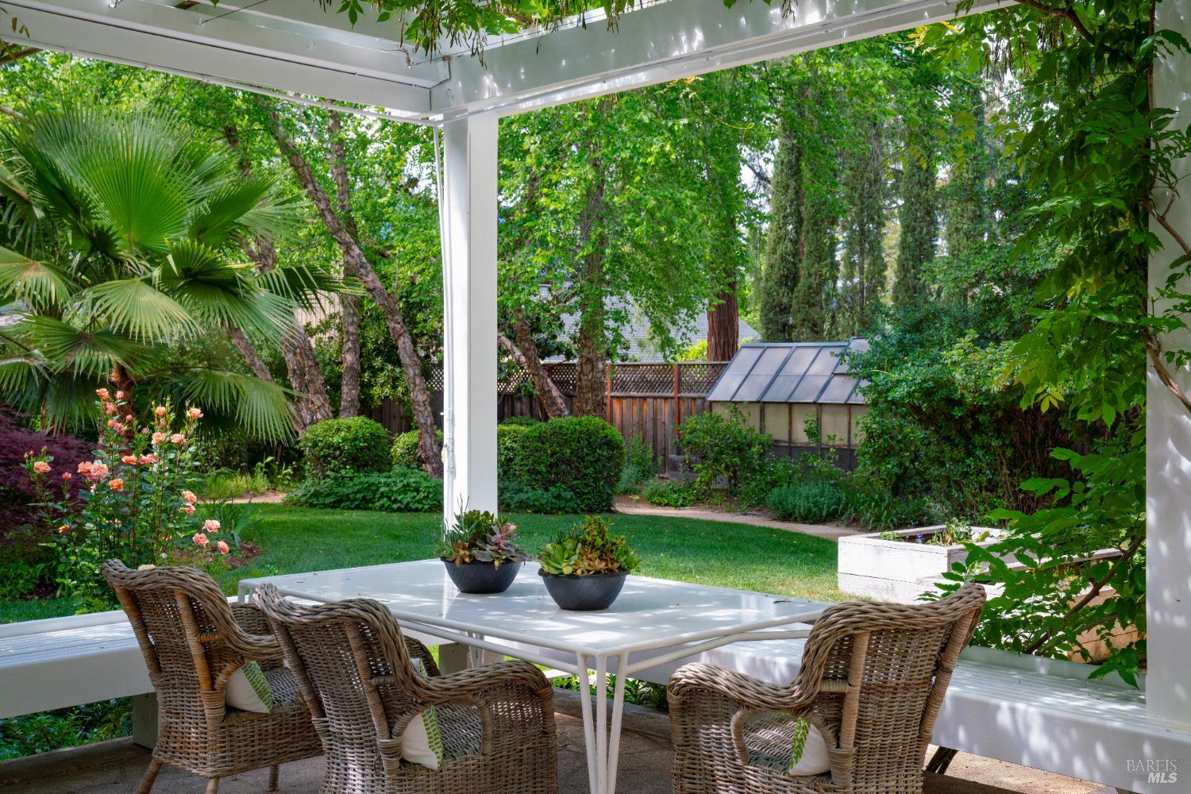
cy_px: 397
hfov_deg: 46.4
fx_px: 1389
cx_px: 596
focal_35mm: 42
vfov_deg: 31.9
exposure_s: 1/50
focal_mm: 42
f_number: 9
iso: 125
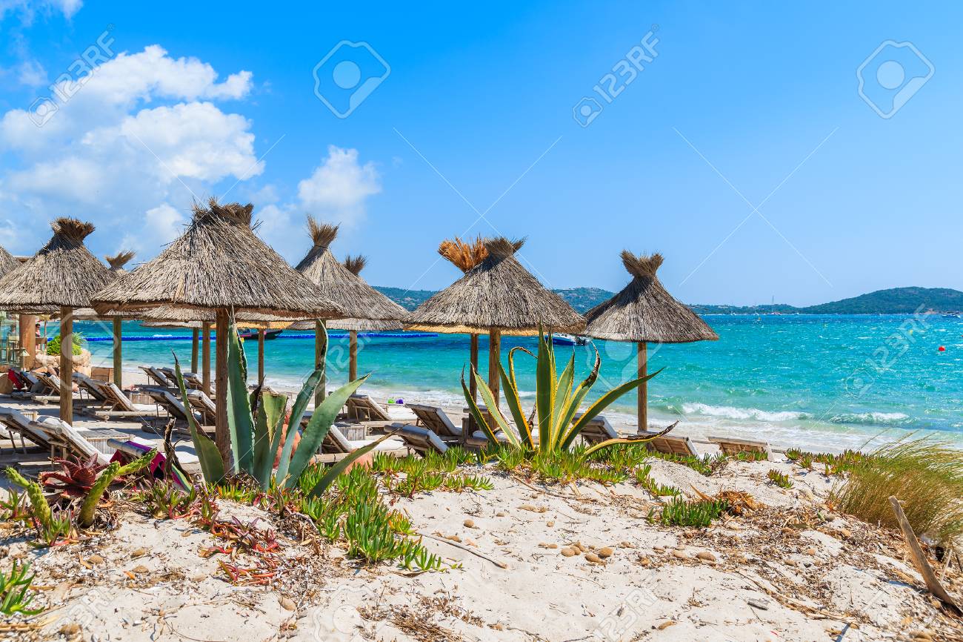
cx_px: 482
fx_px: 856
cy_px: 321
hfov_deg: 58.7
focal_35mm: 32
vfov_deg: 41.1
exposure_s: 1/125
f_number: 11
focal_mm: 32
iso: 100
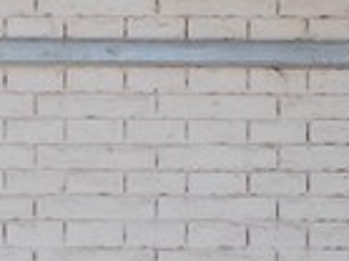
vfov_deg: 7.1
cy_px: 213
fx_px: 2115
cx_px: -141
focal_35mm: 210
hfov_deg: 9.2
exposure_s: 1/80
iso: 80
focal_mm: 5.3
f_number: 3.1
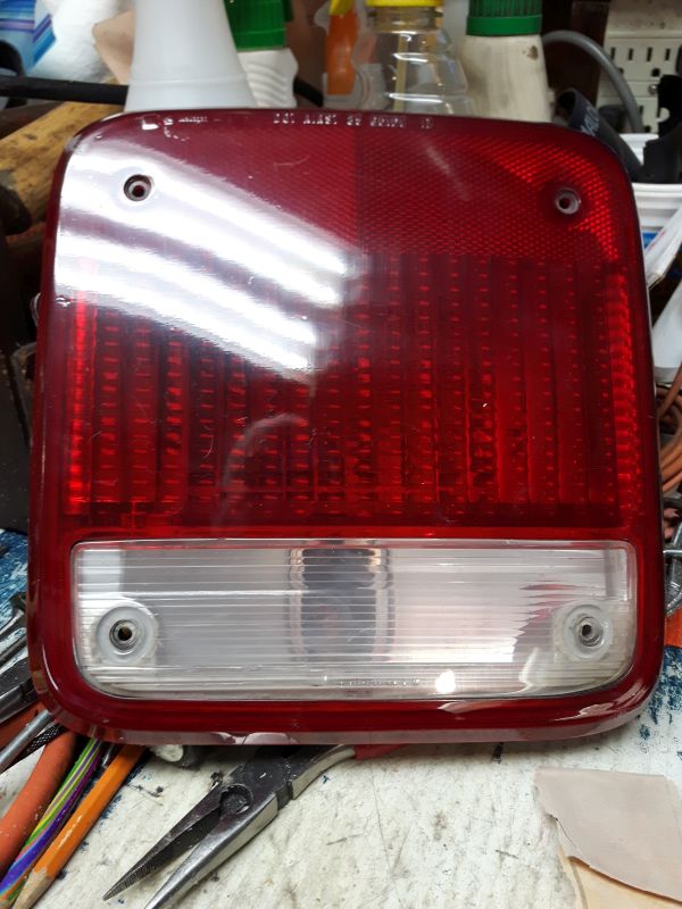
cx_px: 341
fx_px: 814
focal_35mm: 31
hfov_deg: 45.4
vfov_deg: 58.4
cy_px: 454
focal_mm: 3.7
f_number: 1.9
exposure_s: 1/33
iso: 100
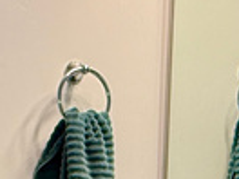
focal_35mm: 109
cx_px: -18
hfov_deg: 17.5
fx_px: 753
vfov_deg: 11.9
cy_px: 374
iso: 250
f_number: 2.2
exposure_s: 1/120
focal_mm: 2.22
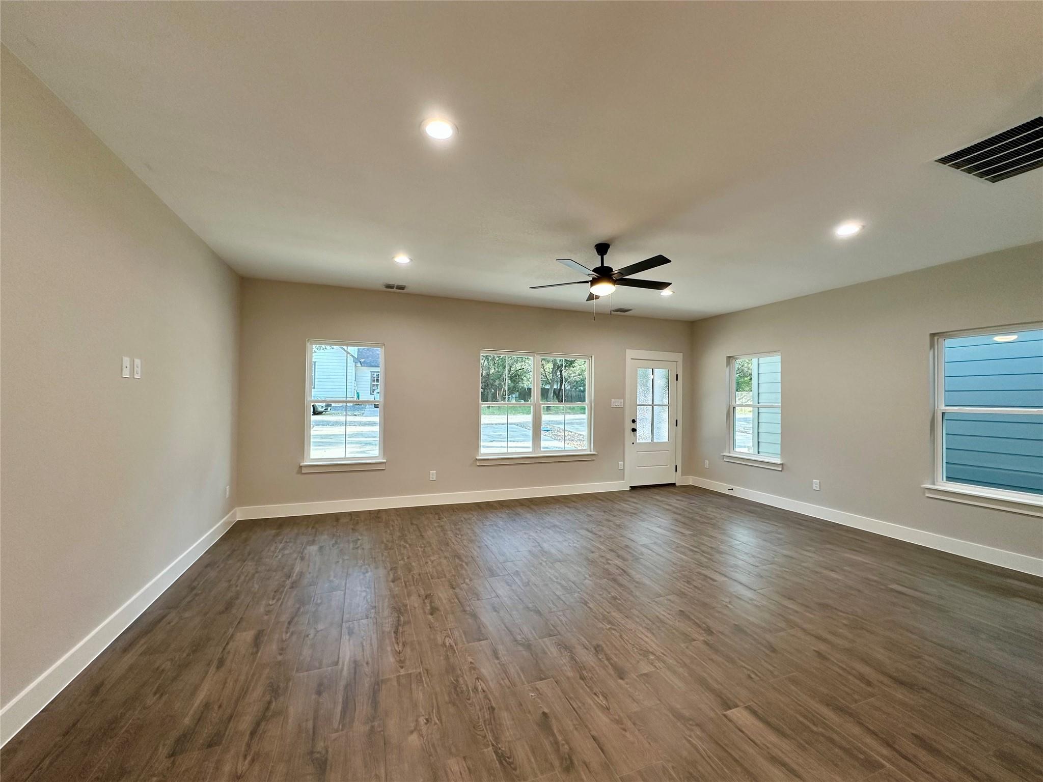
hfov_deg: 102.1
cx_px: 522
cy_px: 391
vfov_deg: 85.7
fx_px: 422
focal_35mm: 14
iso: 160
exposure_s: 1/120
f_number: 2.2
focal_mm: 2.22
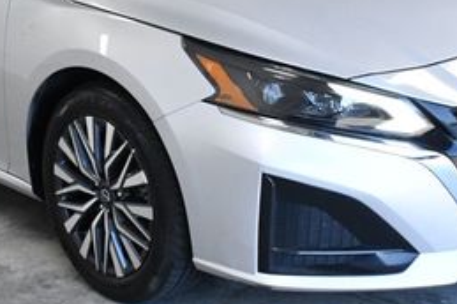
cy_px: 55
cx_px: 173
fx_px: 1128
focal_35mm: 89
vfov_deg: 15.2
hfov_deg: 22.8
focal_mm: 24
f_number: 10
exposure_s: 1/400
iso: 2500
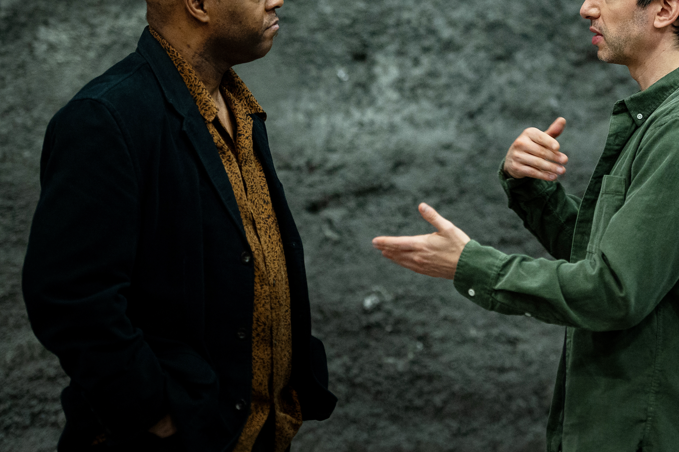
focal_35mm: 144
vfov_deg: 9.5
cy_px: 154
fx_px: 2714
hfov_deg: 14.3
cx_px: 408
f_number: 2.8
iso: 5000
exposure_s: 1/125
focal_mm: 102
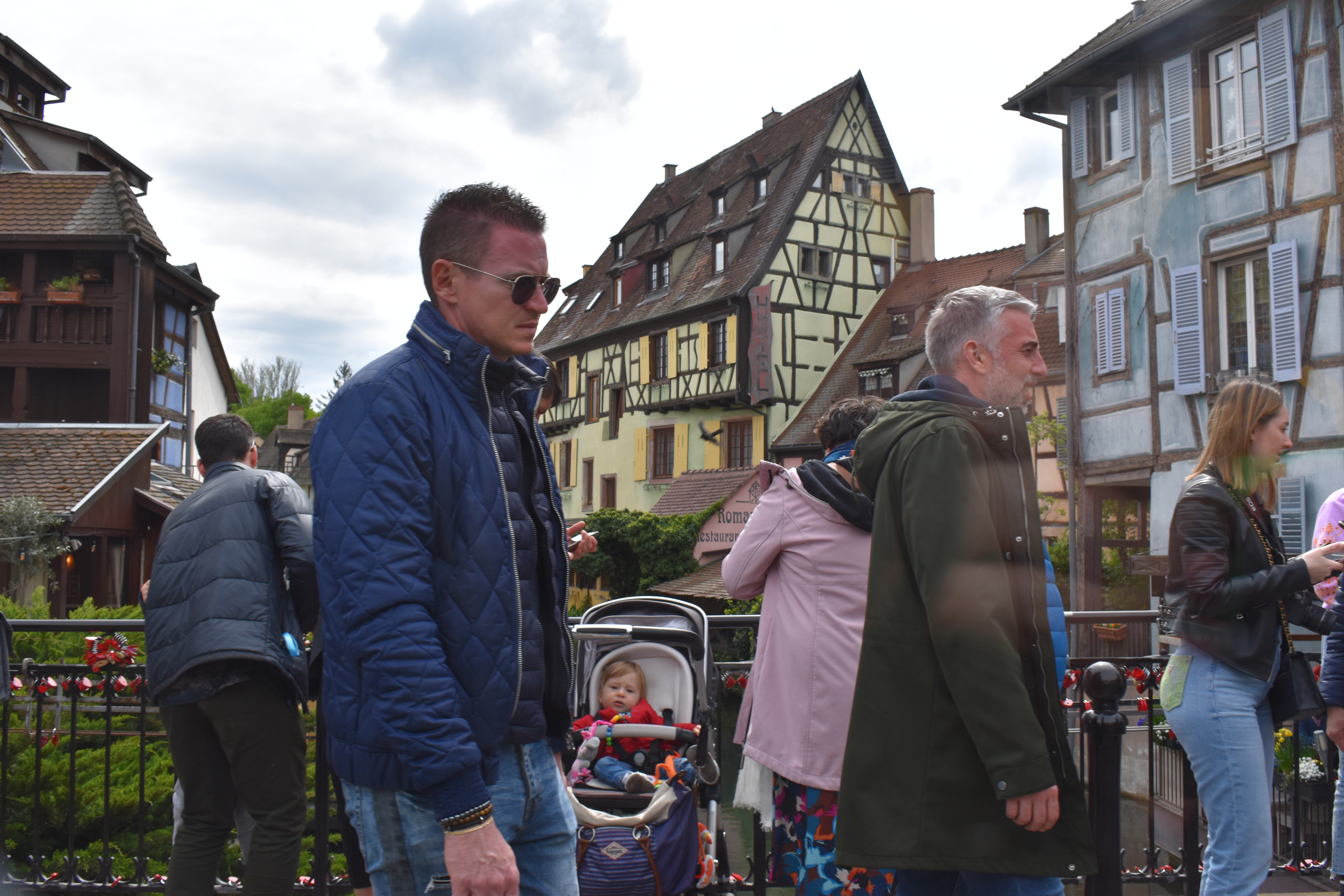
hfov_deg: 53.1
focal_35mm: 36
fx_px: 1344
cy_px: 448
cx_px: 672
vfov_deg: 36.9
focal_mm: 24
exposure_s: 1/400
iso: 200
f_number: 10
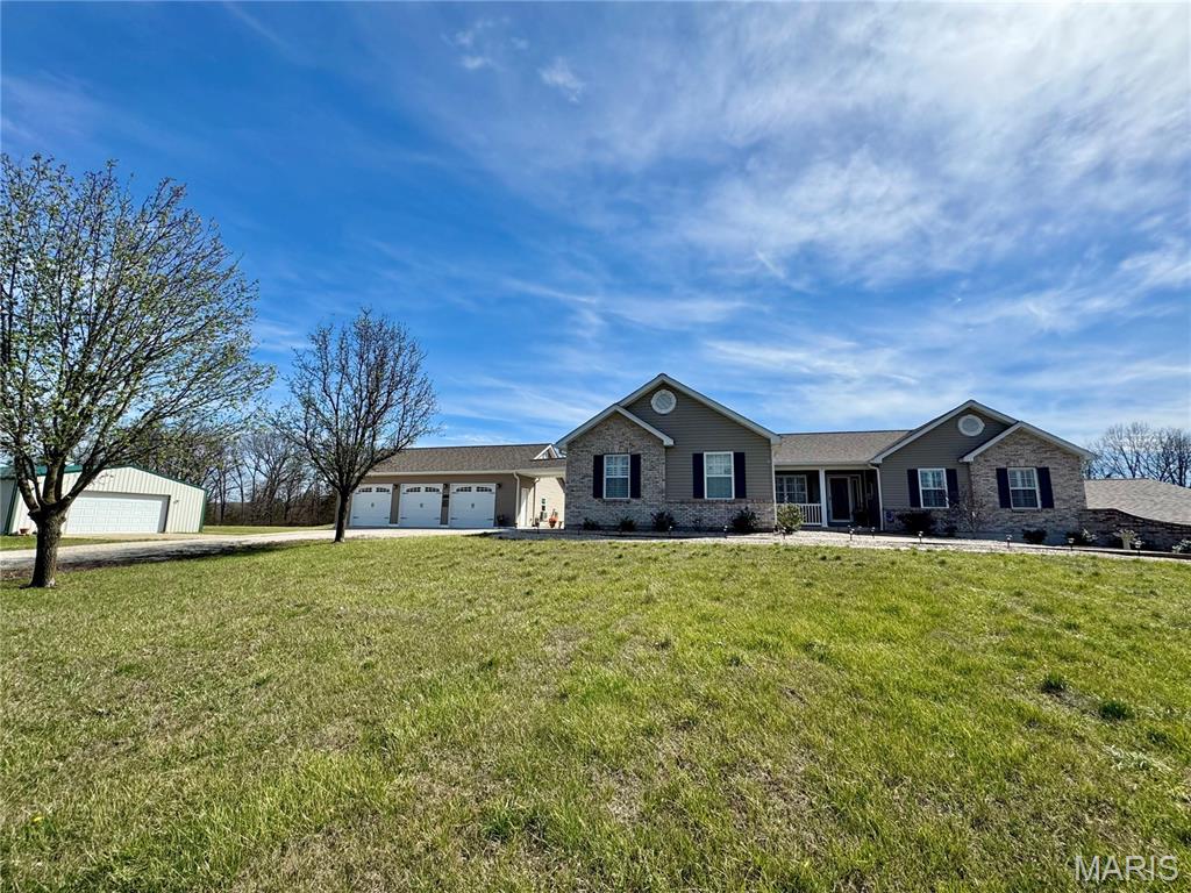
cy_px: 446
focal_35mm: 14
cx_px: 596
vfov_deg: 85.7
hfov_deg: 102.1
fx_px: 482
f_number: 2.2
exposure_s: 1/2674
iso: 50
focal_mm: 2.22
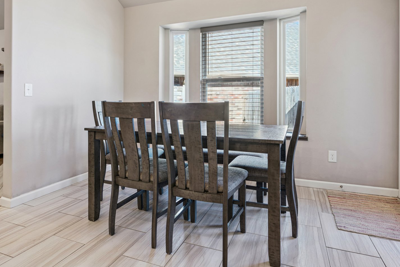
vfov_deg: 54.6
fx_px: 256
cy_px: 104
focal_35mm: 23
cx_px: 180
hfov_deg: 75.9
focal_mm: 16
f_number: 7.1
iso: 200
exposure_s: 1/15
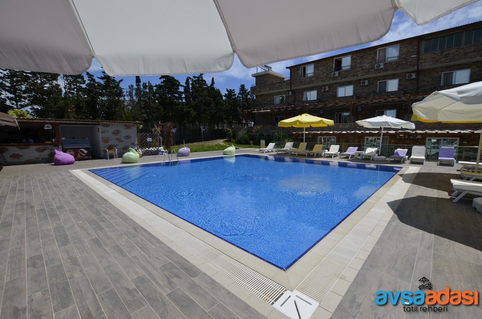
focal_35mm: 15
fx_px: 200
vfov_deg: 77.1
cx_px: 241
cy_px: 160
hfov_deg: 100.5
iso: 100
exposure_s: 1/350
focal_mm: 10
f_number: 9.5
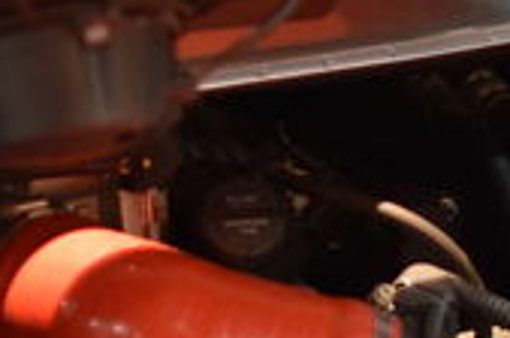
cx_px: 81
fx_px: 3383
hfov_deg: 8.6
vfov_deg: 5.7
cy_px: 374
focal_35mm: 239
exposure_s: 1/60
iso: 1250
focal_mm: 35
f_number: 1.8
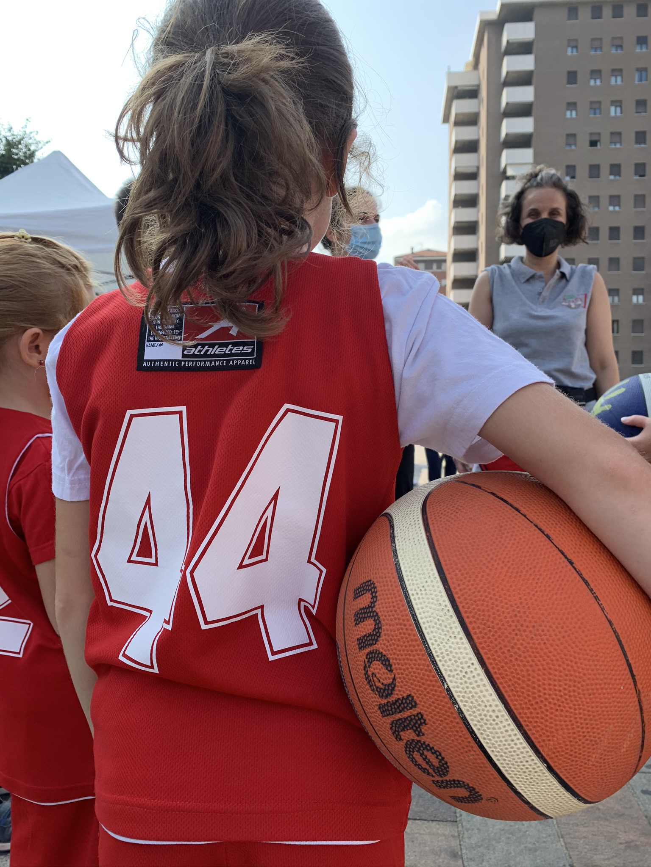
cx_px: 326
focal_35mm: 26
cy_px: 434
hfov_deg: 53.1
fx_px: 652
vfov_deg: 67.3
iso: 25
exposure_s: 1/605
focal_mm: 4.25
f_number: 1.8
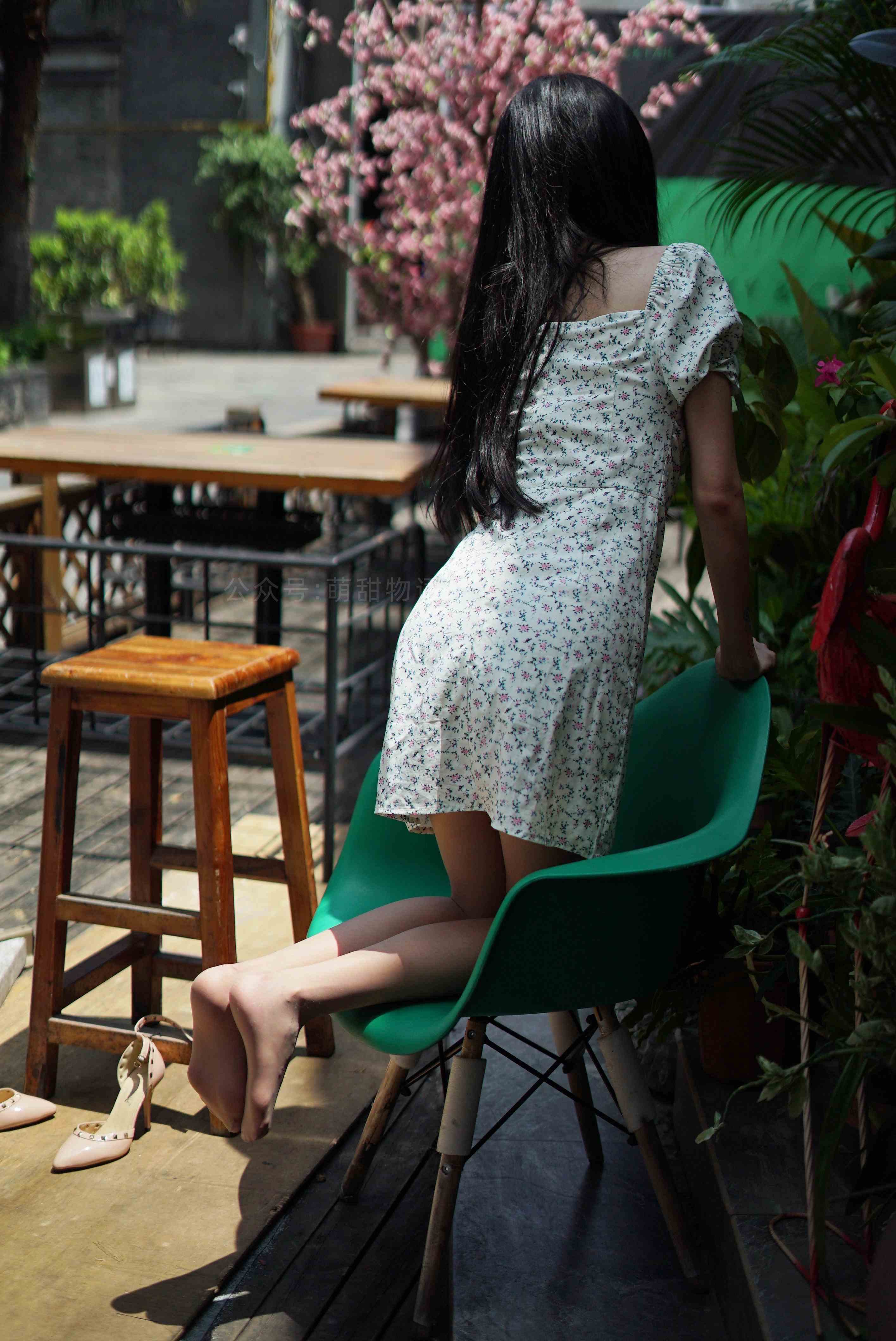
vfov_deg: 39.6
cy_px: 670
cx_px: 448
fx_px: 1864
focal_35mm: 50
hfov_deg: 27.0
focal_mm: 50
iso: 125
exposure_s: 1/8000
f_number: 1.8
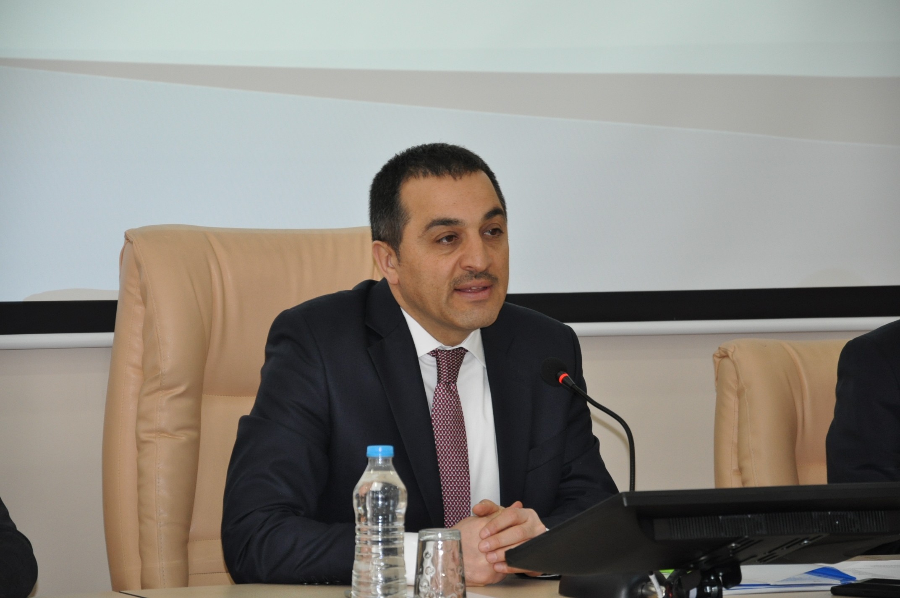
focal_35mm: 158
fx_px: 3933
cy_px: 299
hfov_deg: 13.1
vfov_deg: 8.7
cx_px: 450
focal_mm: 105
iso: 800
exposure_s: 1/60
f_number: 5.6
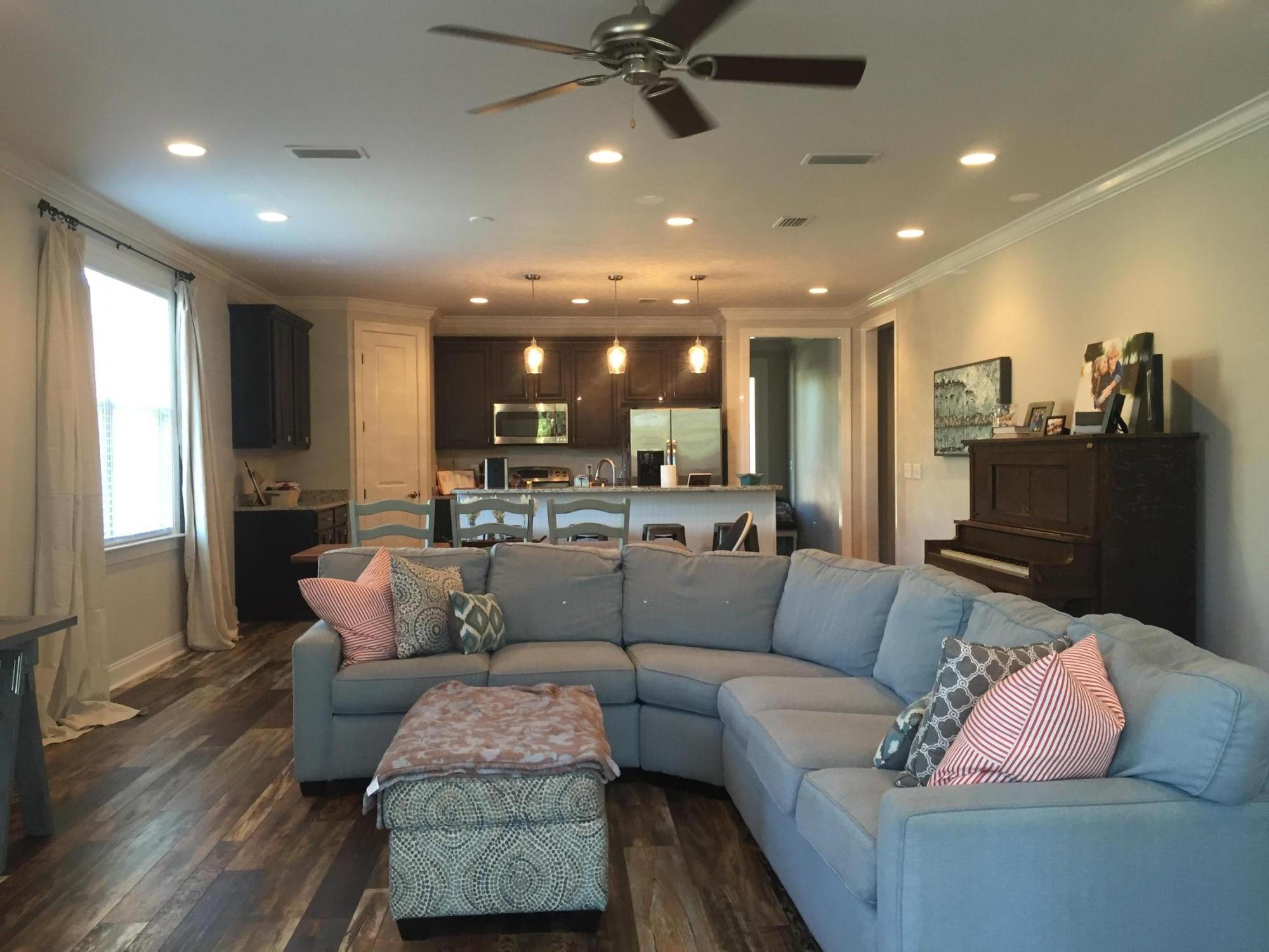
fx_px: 1063
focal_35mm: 29
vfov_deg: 48.2
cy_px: 476
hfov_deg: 61.7
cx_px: 634
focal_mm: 4.15
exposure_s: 1/30
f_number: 2.2
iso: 80
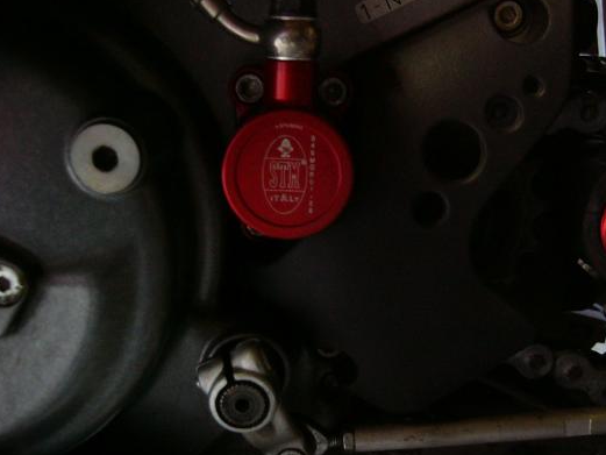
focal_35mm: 43
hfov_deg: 43.7
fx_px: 753
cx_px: 348
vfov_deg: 33.6
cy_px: 228
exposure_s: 1/8
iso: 200
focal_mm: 5.8
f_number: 2.8
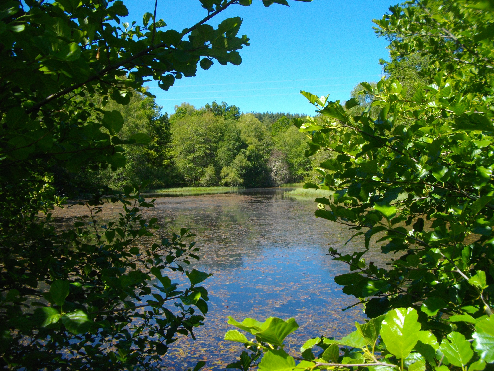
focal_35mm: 31
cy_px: 186
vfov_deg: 45.4
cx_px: 247
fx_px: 442
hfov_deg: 58.4
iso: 100
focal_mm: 5.7
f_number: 8.8
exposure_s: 1/80
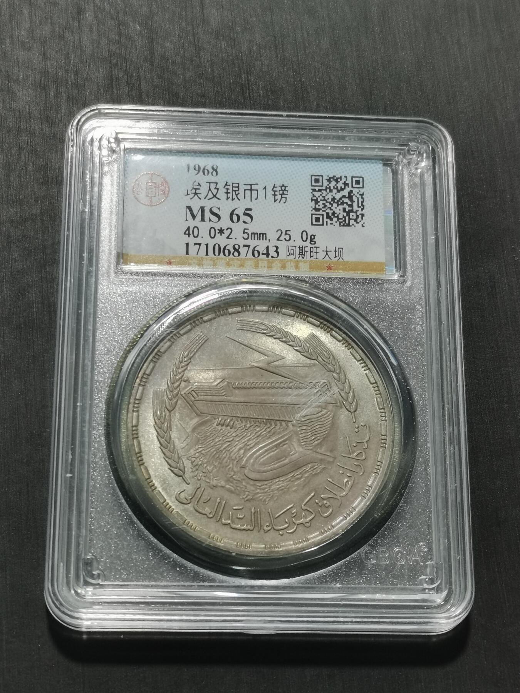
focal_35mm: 69
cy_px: 346
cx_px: 260
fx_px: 1382
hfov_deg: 21.3
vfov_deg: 28.2
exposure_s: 1/100
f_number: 1.8
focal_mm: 5.58
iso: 80
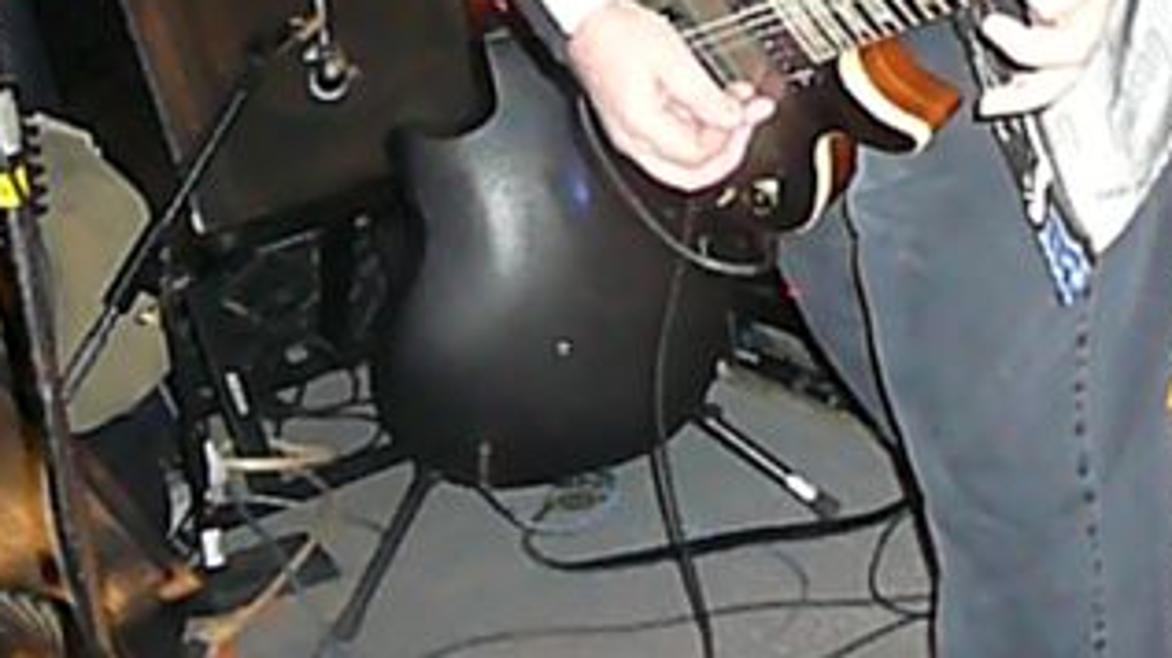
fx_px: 2392
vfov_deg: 14.9
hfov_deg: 27.1
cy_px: -225
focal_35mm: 77
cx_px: 898
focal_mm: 5.2
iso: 800
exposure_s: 1/30
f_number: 2.8
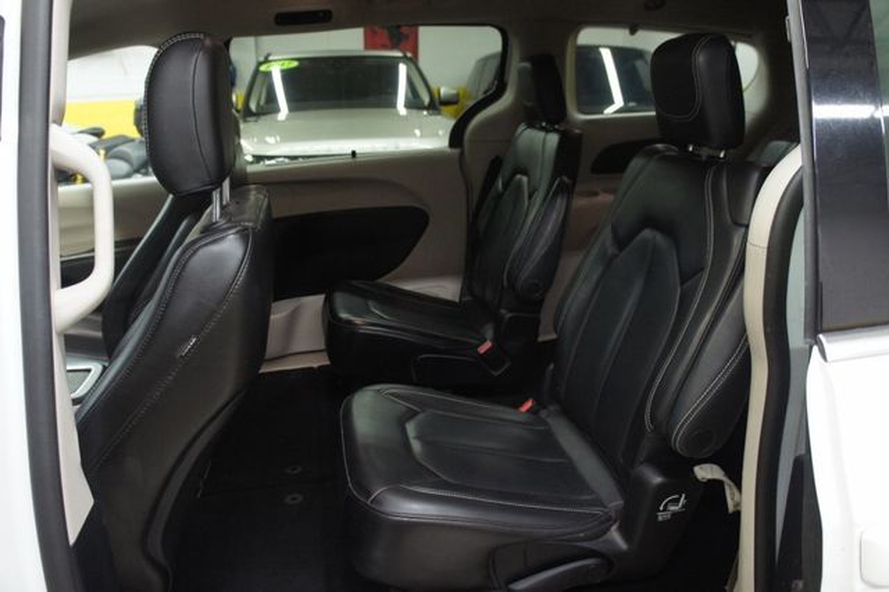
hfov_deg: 67.4
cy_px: 296
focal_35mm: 27
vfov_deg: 47.9
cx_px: 444
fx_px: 666
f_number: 3.5
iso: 1000
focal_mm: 18
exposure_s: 1/30
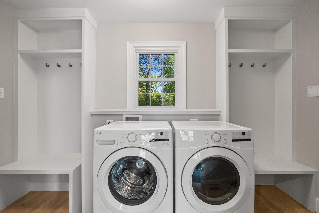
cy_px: 106
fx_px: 142
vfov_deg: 73.8
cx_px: 160
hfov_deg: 96.7
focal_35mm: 16
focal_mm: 16
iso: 800
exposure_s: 1/25
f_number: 4
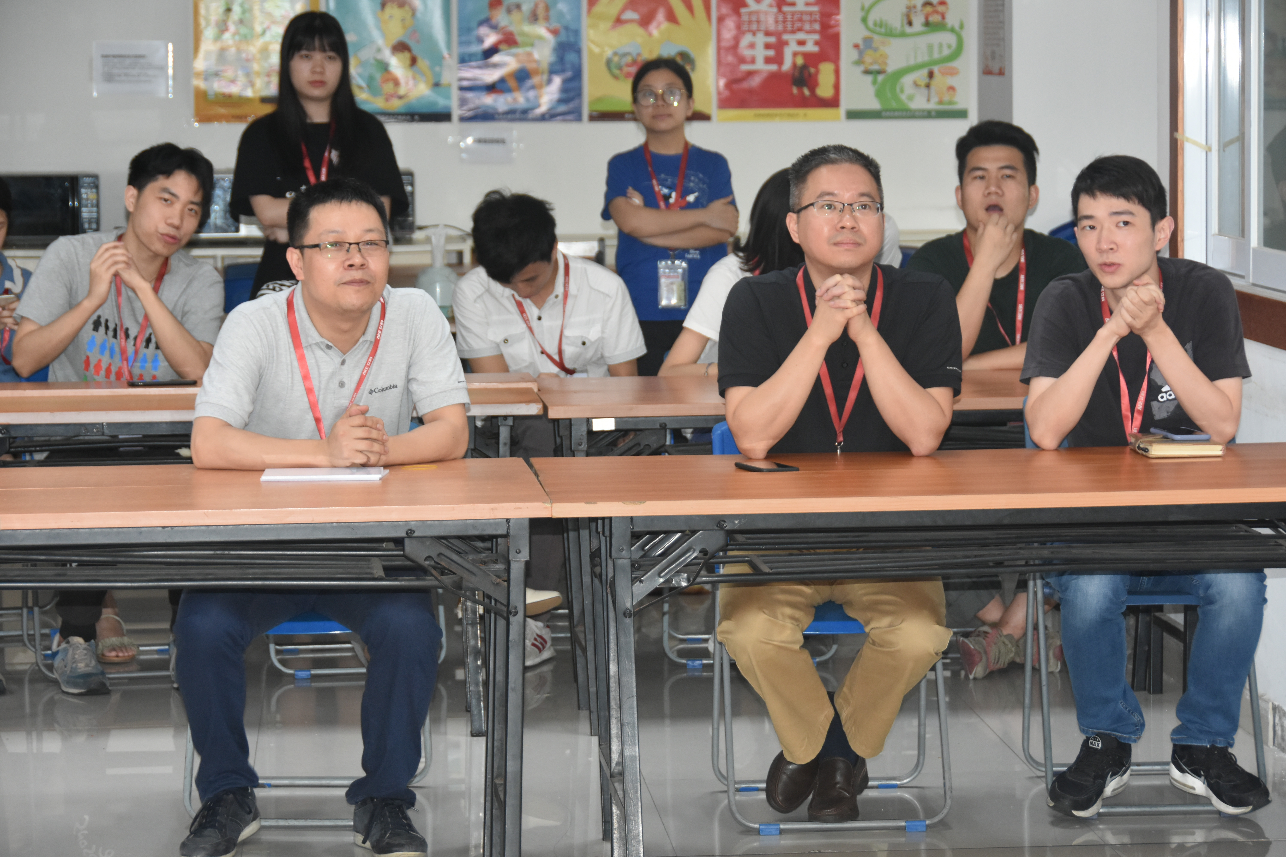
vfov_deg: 13.0
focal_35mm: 105
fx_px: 3751
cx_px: 643
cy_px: 428
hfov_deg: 19.5
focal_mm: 70
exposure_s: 1/60
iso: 1100
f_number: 5
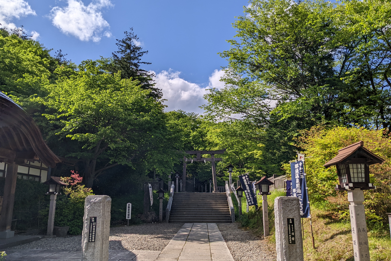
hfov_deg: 63.7
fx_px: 315
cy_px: 125
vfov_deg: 45.0
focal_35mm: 29
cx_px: 193
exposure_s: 1/7812
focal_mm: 4.38
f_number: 1.73
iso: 68
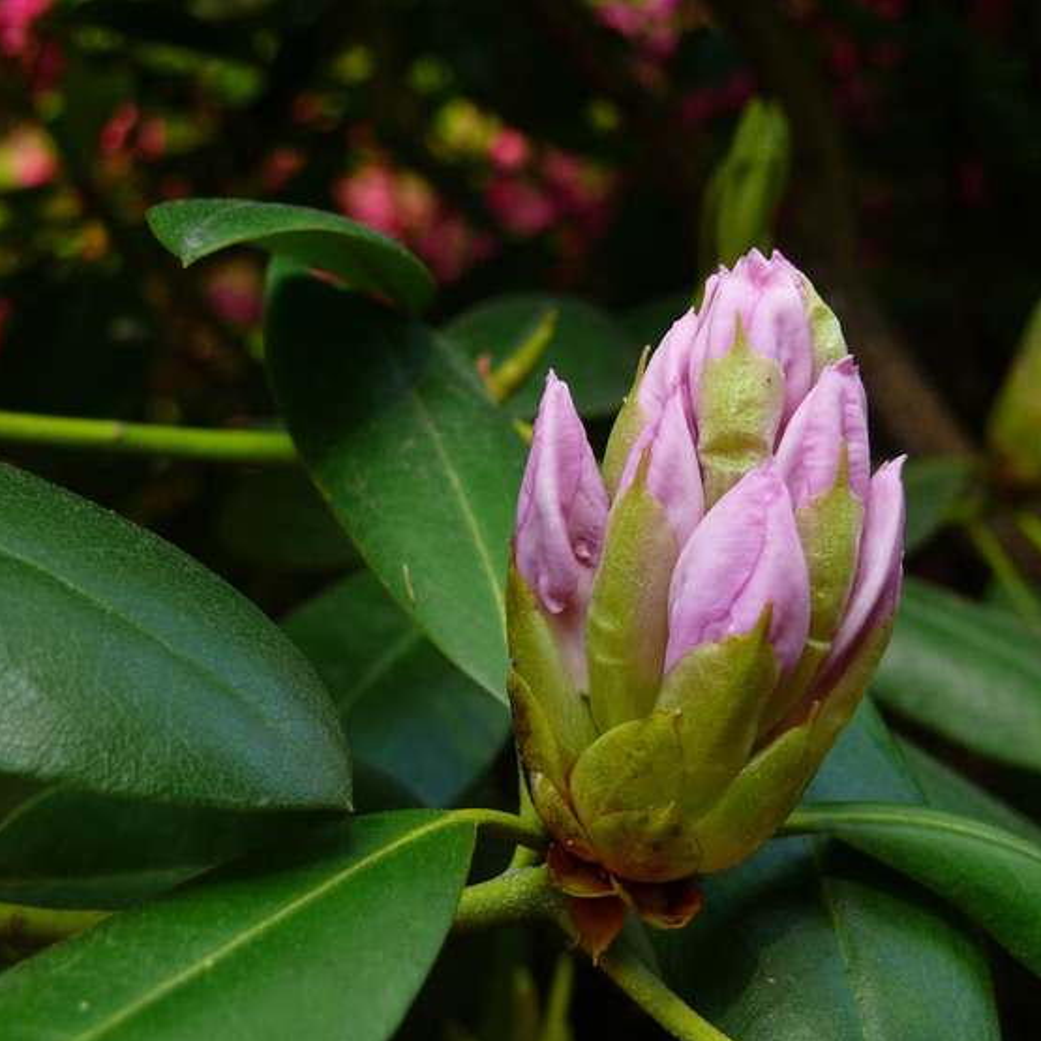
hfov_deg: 25.4
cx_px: 546
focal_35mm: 68
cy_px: 525
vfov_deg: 25.4
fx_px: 2314
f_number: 3.2
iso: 100
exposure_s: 1/125
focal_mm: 12
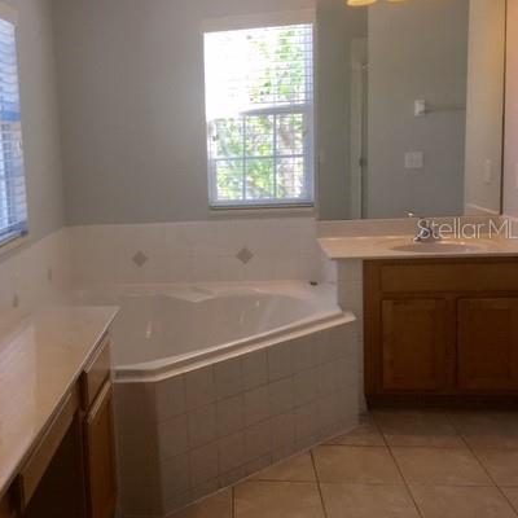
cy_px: 228
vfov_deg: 40.9
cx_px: 124
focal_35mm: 41
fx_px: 694
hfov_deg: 39.7
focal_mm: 4.15
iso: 32
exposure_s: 1/120
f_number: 2.2
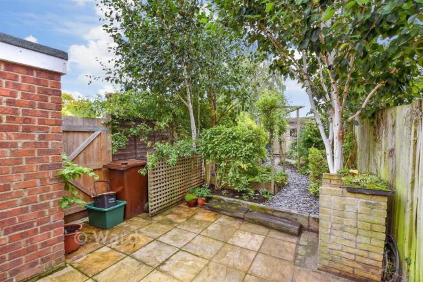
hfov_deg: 100.4
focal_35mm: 15
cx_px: 212
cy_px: 141
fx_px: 176
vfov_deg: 77.4
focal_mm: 10
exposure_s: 1/80
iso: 320
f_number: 8
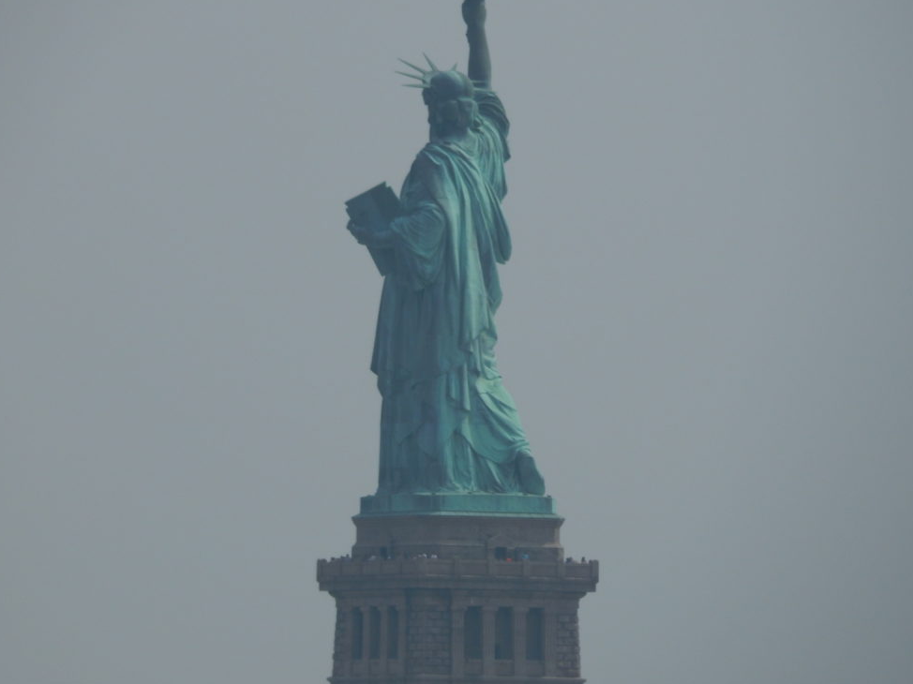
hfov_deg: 2.8
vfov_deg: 2.1
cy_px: 326
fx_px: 18722
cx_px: 470
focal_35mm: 710
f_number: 5.8
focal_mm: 120
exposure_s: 1/1250
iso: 125
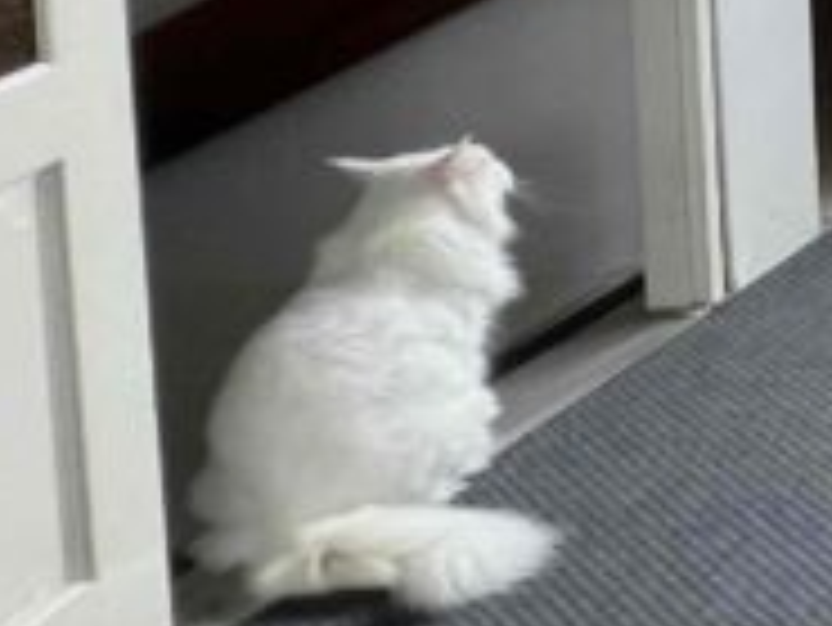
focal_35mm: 72
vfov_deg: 17.1
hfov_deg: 13.7
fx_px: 1732
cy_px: -468
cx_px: 2172
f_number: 1.8
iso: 40
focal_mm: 1.57
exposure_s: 1/99
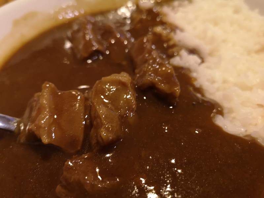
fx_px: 206
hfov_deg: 65.3
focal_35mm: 27
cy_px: 99
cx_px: 132
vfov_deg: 51.4
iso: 640
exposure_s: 1/30
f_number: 1.8
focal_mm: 3.95
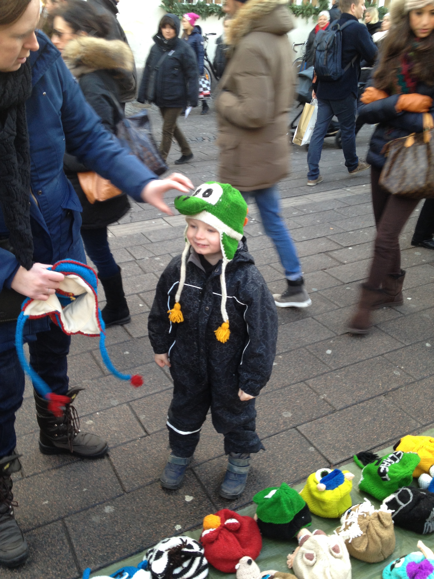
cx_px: 217
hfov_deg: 40.7
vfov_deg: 52.6
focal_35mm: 35
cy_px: 290
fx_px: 585
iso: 50
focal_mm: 4.28
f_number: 2.4
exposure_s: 1/30
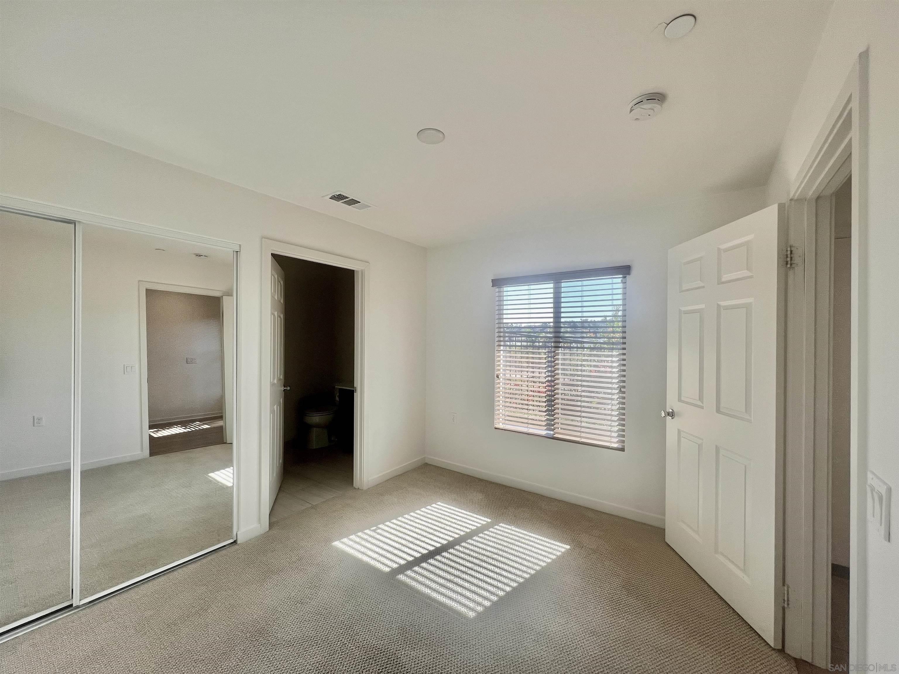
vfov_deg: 89.9
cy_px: 337
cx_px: 450
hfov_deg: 106.2
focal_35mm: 13
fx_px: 338
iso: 32
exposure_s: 1/139
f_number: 1.8
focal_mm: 1.57
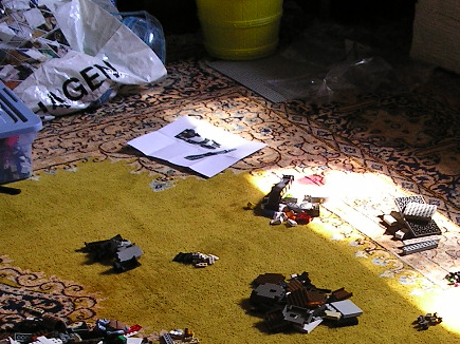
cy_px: 314
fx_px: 1408
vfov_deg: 13.8
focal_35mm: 106
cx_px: 298
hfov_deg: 18.5
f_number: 3
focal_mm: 9.3
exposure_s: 1/44
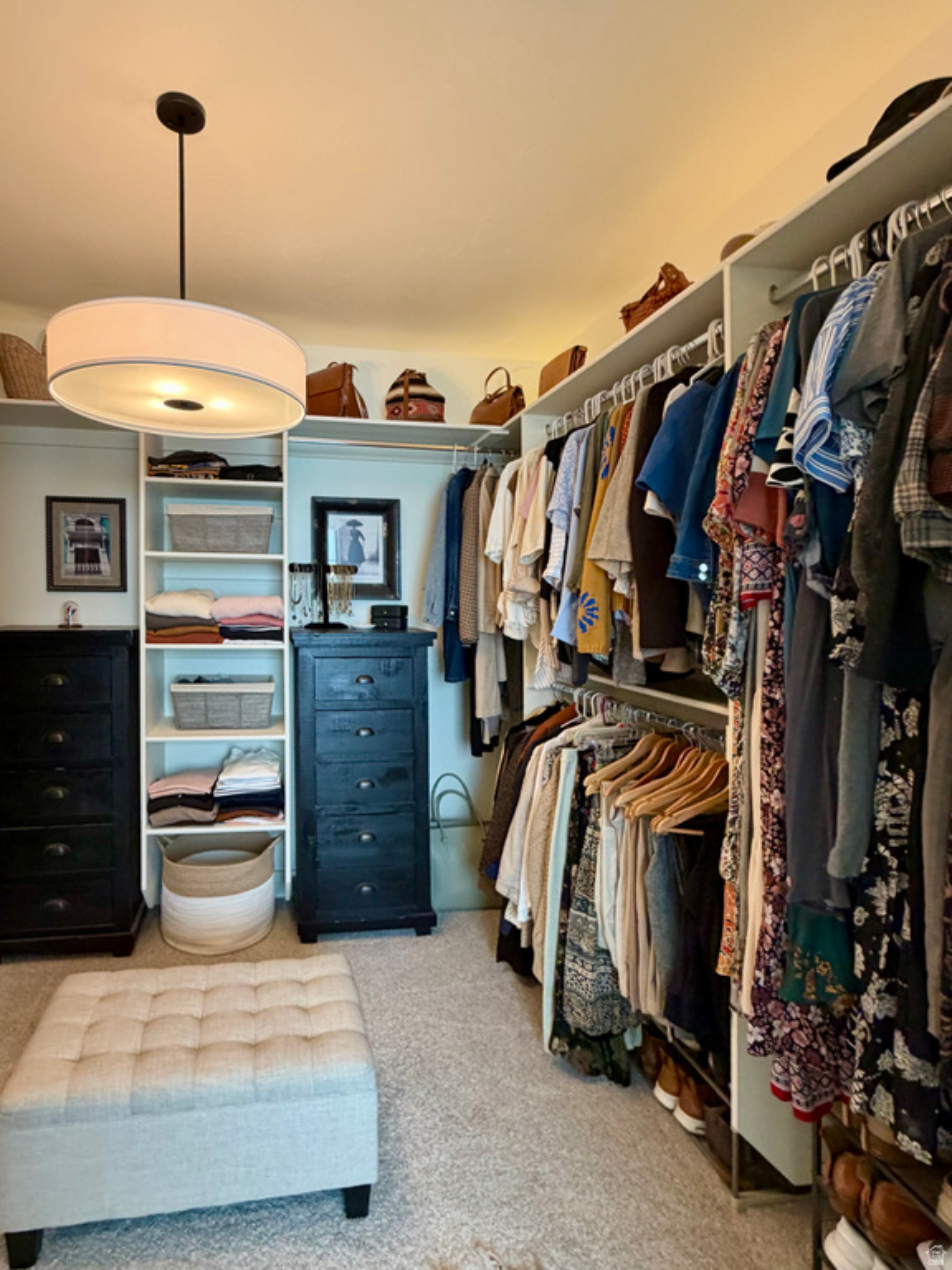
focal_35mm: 14
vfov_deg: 102.1
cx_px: 476
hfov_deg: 85.7
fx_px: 513
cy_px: 635
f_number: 2.2
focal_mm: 2.22
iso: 200
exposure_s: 1/60
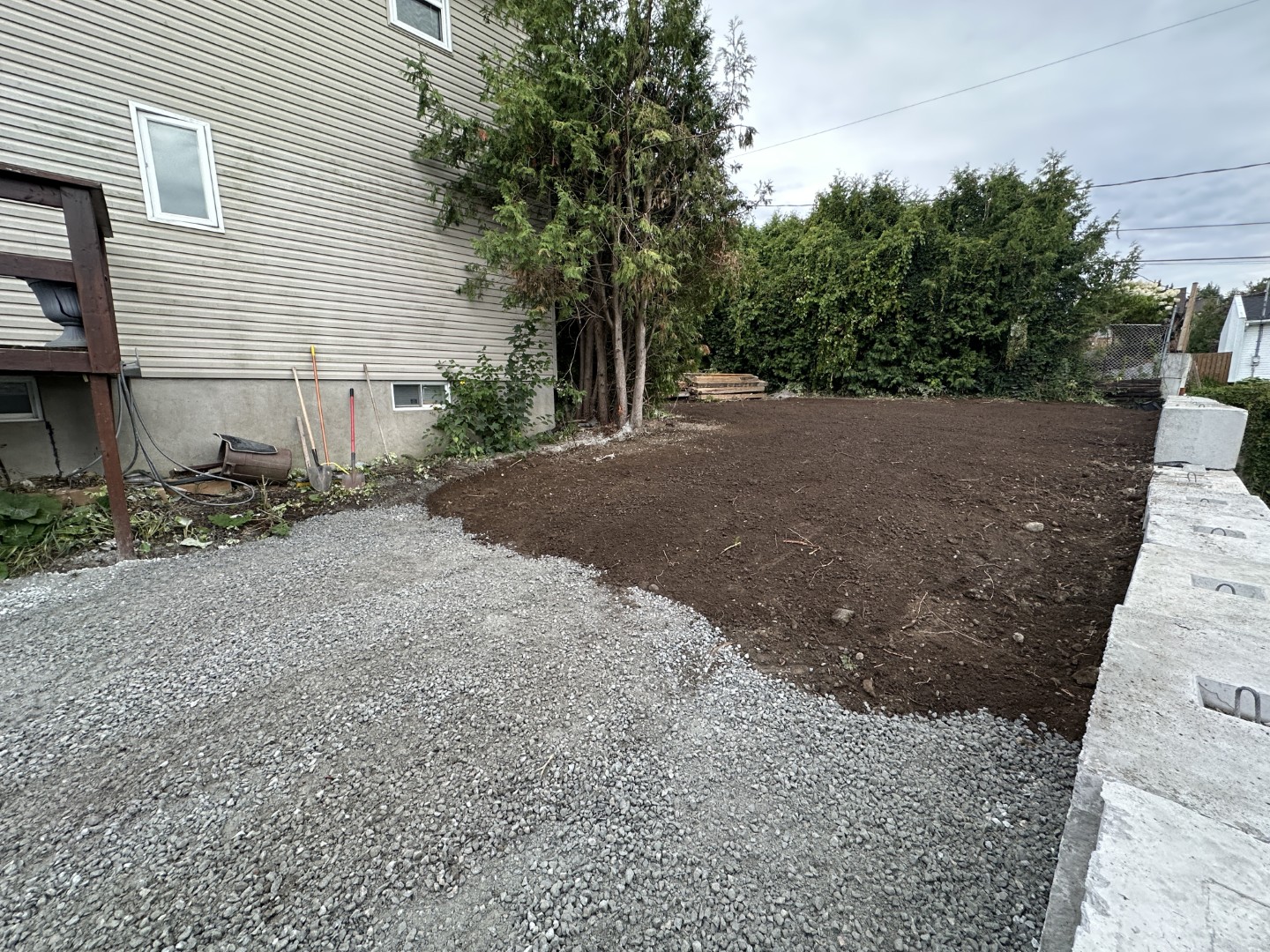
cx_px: 635
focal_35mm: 14
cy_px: 476
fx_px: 514
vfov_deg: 85.7
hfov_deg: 102.1
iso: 100
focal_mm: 2.22
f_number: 2.2
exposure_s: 1/99
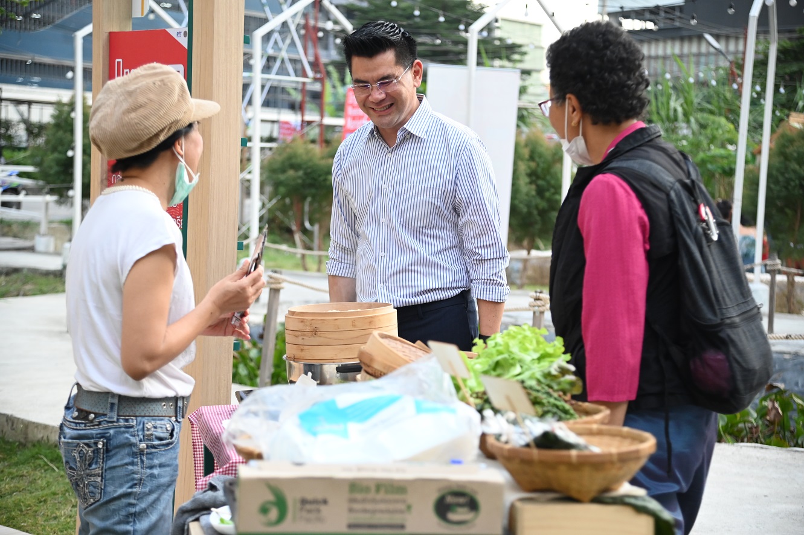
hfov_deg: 30.5
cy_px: 268
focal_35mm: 66
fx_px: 1473
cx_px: 402
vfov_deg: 20.6
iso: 3200
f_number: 4
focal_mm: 66
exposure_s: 1/1000
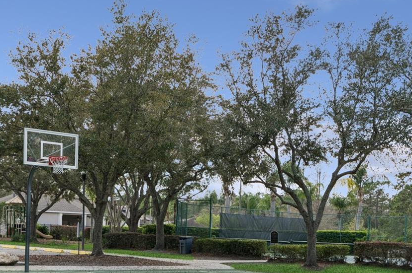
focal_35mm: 58
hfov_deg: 34.4
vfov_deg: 23.2
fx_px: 663
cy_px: 190
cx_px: 166
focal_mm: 20
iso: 100
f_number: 9
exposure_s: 1/125
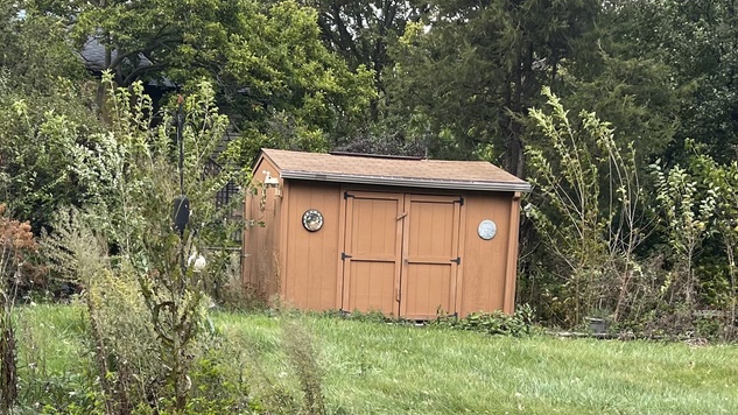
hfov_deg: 33.7
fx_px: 1213
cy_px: 430
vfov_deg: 18.8
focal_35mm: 62
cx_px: 289
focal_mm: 5.1
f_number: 1.6
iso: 50
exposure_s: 1/121
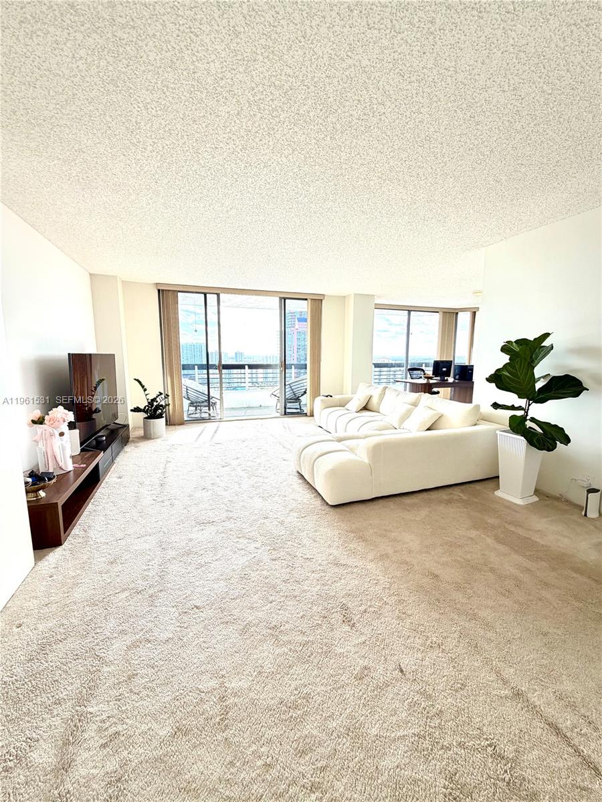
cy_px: 401
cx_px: 301
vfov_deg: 102.1
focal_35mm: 14
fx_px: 325
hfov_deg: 85.7
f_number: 2.2
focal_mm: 2.22
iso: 64
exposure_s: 1/121
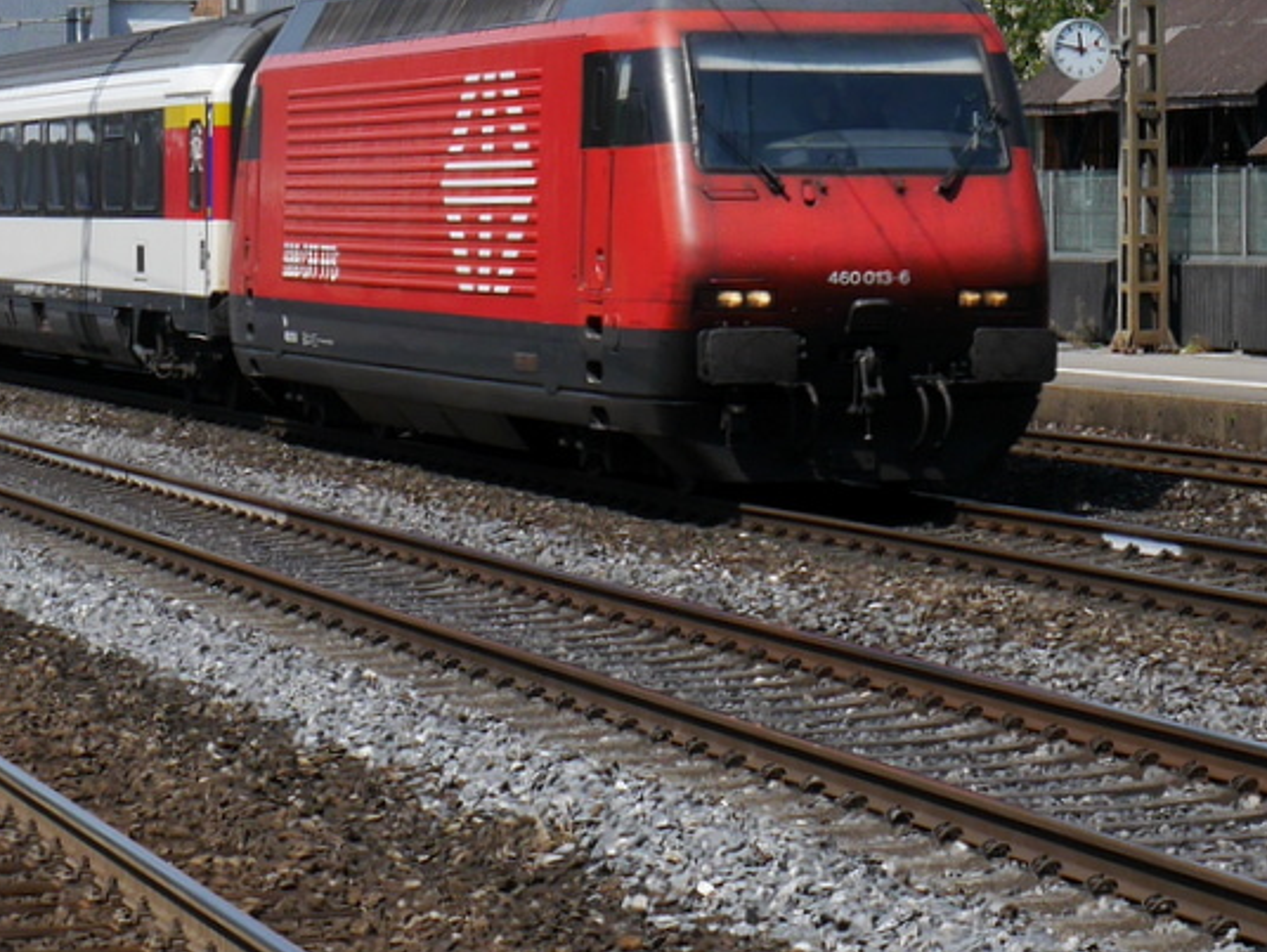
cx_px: 586
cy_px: 50
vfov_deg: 13.1
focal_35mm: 112
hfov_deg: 17.6
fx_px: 4103
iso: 160
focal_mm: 25
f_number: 9
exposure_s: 1/400
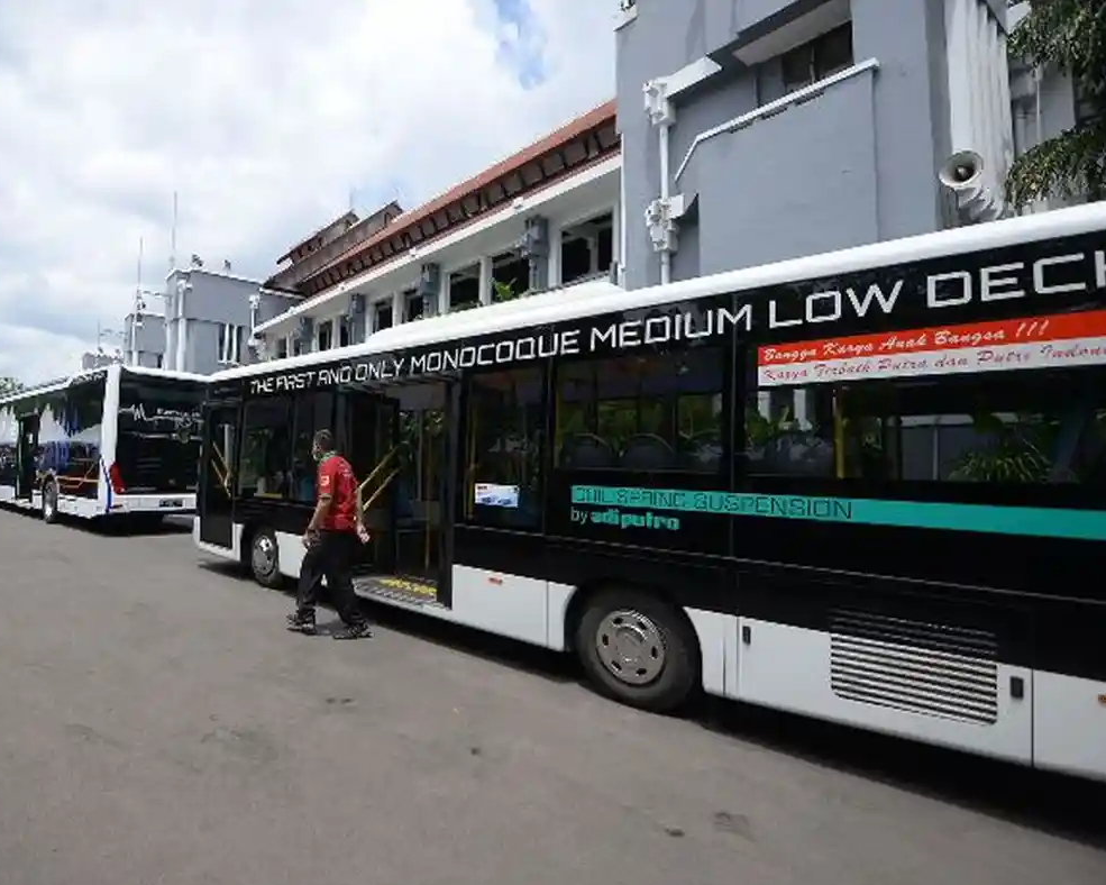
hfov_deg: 92.8
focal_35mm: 16
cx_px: 496
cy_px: 448
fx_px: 524
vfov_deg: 80.4
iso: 100
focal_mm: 14
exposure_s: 1/2500
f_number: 2.8
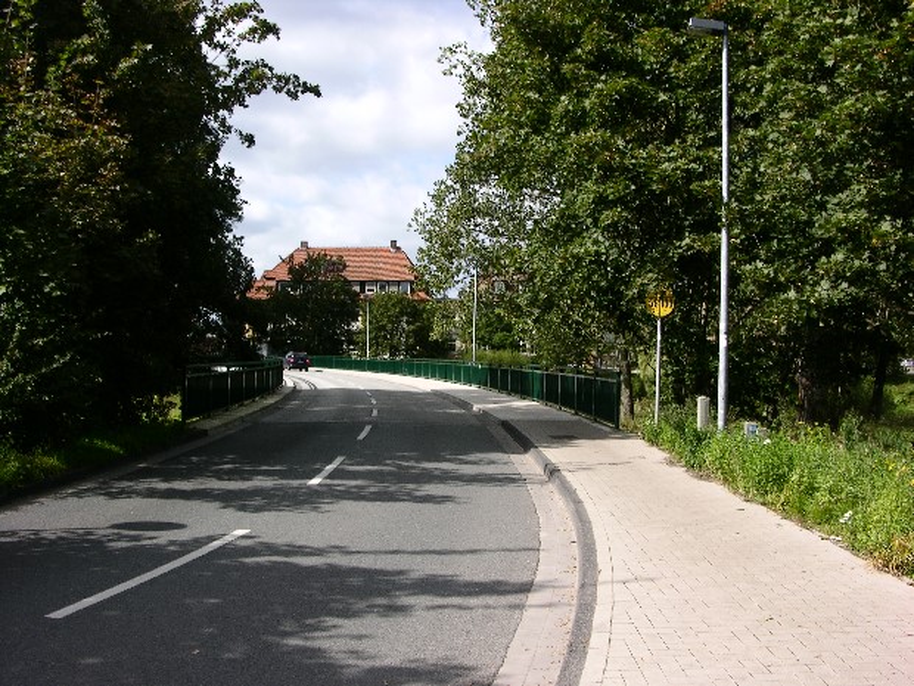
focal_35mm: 35
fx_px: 924
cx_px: 457
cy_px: 343
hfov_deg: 52.6
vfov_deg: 40.7
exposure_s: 1/102
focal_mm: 8.9
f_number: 8
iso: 50
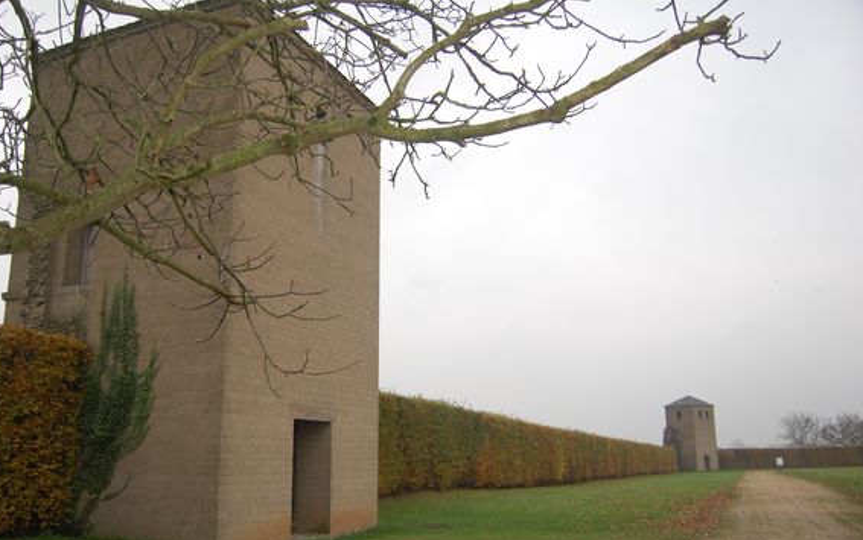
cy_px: 287
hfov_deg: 61.0
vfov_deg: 40.6
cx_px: 379
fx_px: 729
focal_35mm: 31
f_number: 3.5
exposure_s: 1/400
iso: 400
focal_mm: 18
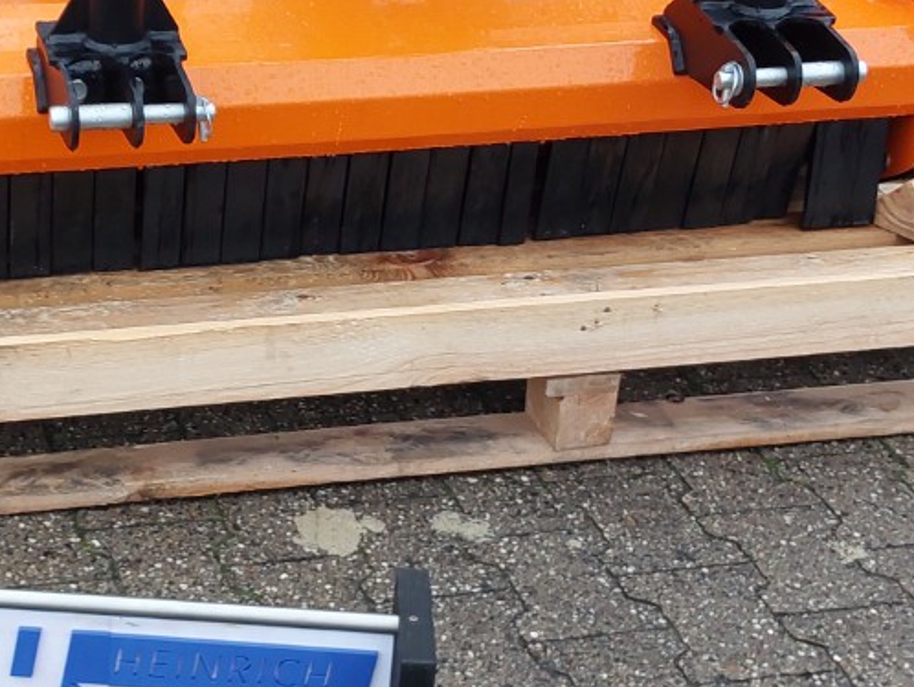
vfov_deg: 18.9
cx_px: 207
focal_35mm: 78
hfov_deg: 24.7
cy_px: 342
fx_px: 2061
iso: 32
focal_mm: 4
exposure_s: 1/50
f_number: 1.8
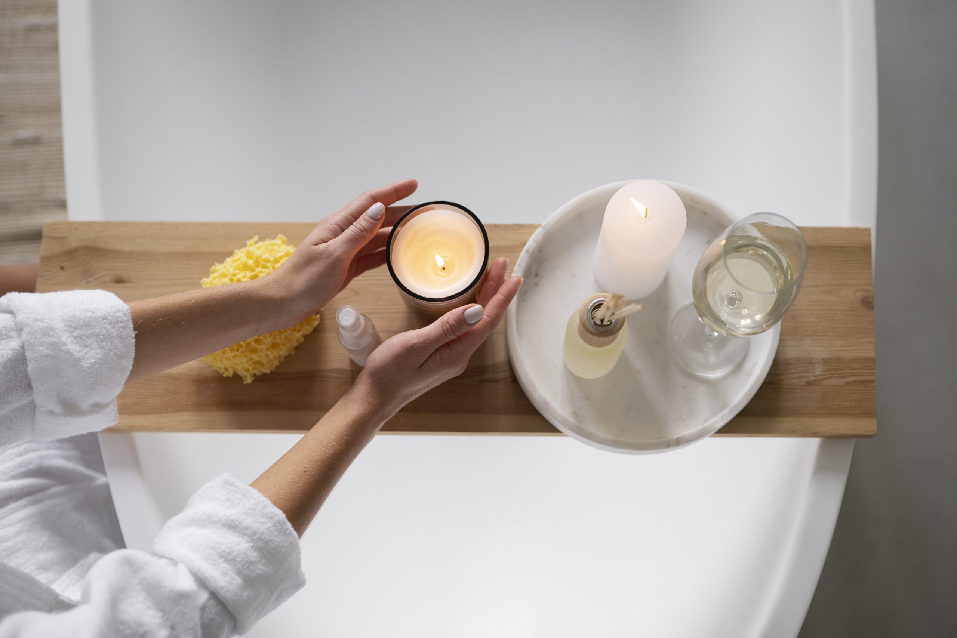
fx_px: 930
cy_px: 319
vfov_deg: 37.9
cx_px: 478
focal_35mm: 35
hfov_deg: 54.4
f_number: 2
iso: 200
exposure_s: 1/400
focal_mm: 35
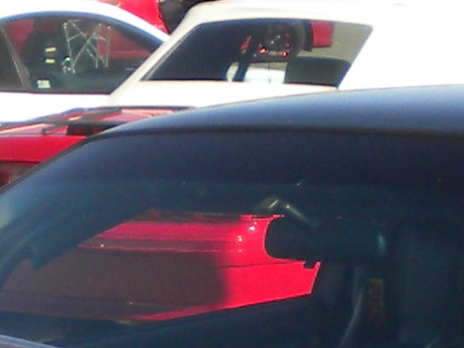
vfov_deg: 5.9
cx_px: 92
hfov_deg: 8.2
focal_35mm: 242
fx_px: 3244
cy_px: 759
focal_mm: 6.3
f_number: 4.6
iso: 80
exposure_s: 1/390
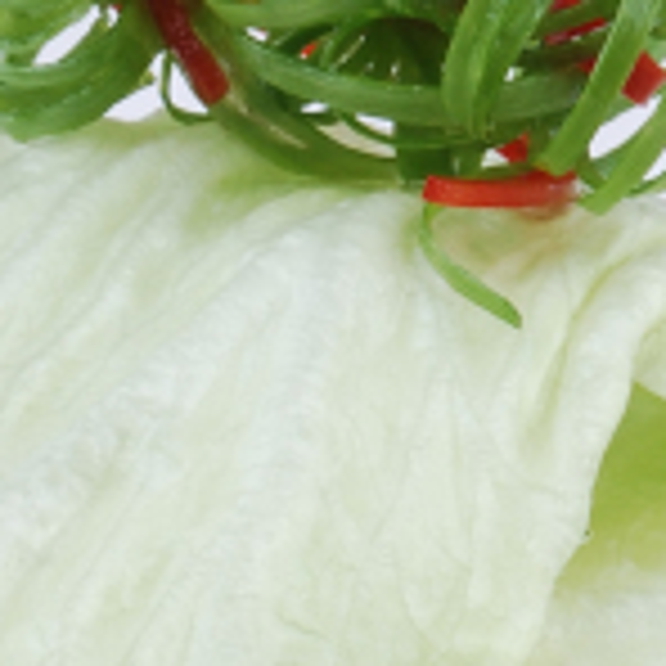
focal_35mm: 423
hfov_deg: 4.1
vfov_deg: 4.1
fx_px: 9208
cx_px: 356
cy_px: 1046
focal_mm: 48
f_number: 16
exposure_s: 1/125
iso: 100
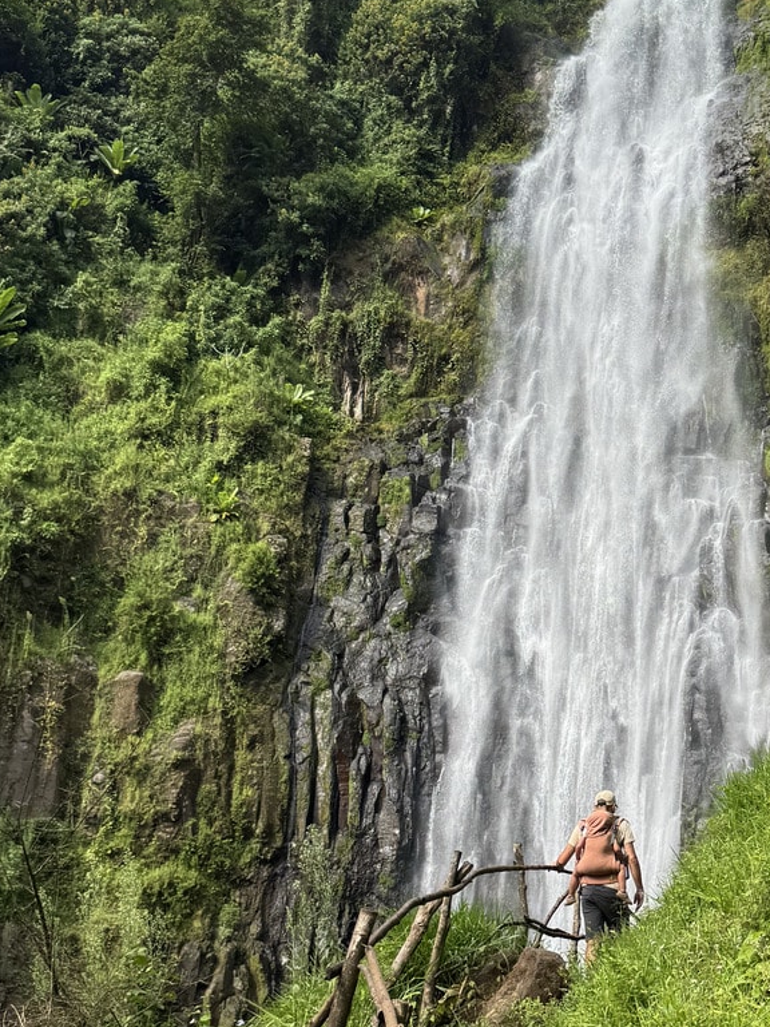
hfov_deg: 28.4
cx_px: 631
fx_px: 1483
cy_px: 604
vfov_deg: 38.1
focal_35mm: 50
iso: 80
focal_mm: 6.76
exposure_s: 1/1818
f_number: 1.78
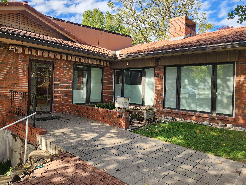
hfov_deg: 69.3
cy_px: 86
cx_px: 117
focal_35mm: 25
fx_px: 178
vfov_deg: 54.8
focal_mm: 5.4
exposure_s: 1/451
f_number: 1.8
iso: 20
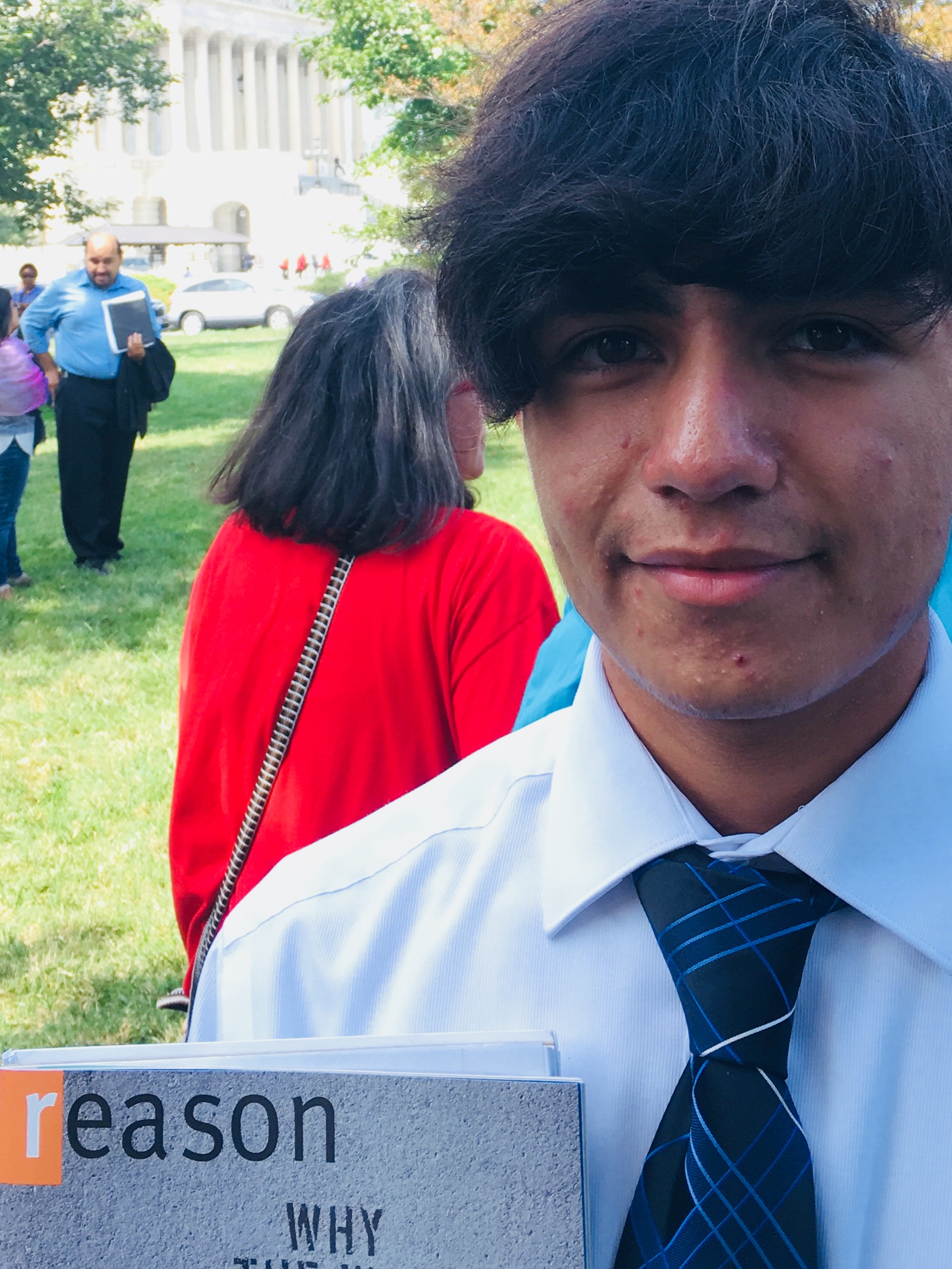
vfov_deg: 35.1
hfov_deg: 27.5
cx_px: 516
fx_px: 1943
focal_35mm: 53
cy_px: 266
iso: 25
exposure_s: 1/217
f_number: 2.2
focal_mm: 4.15
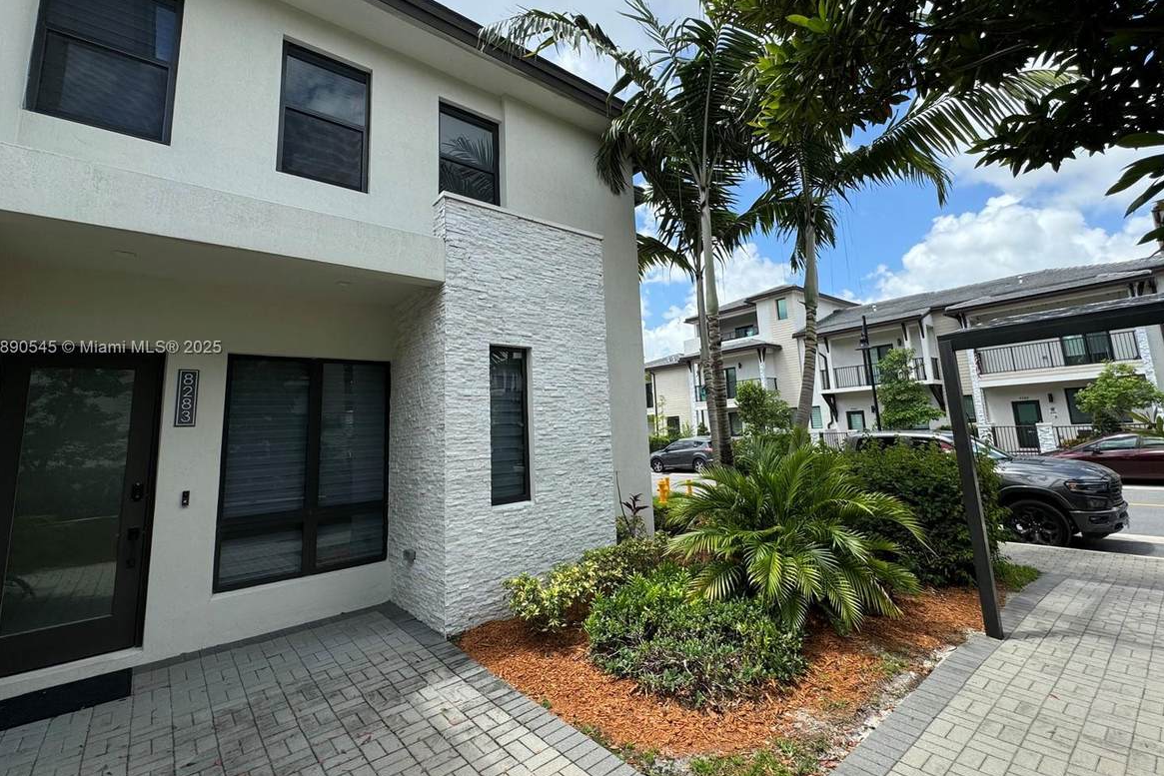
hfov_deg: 96.7
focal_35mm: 16
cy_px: 349
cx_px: 605
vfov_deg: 73.6
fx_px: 517
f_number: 2.2
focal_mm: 2.22
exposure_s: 1/1078
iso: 50
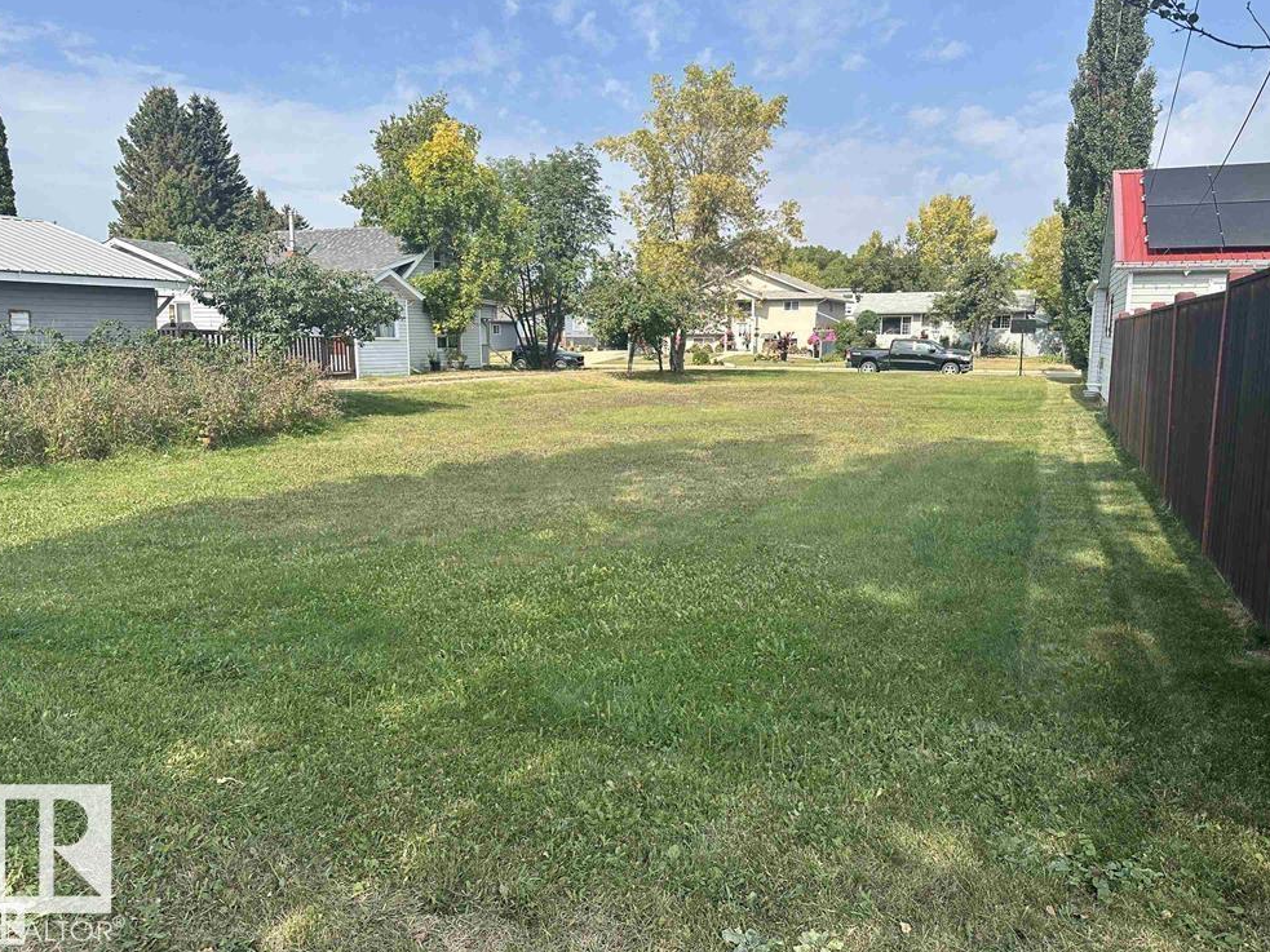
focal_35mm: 25
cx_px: 643
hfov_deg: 69.4
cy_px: 464
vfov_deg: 54.9
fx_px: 917
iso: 80
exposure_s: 1/2660
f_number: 1.78
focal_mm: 6.86
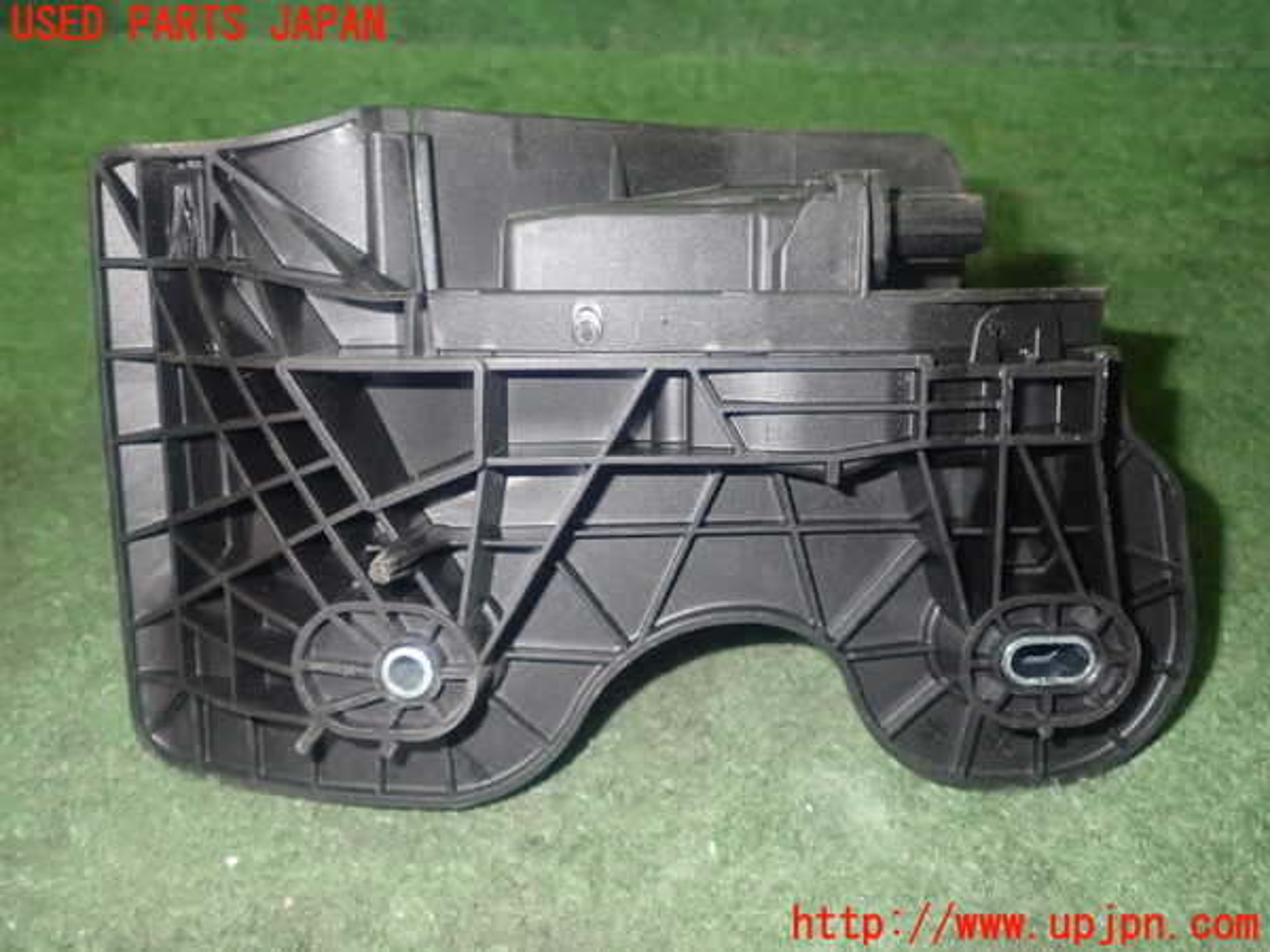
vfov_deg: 44.2
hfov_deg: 56.8
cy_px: 476
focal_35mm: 32
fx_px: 1174
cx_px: 635
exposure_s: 1/30
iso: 800
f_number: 7.1
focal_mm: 5.79
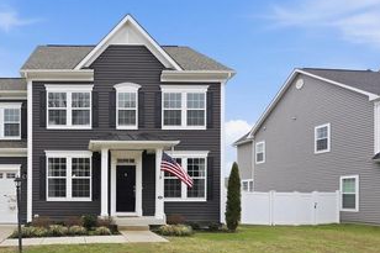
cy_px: 140
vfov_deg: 49.4
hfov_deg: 64.0
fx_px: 274
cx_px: 81
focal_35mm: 26
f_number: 9
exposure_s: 1/400
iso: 400
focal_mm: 16
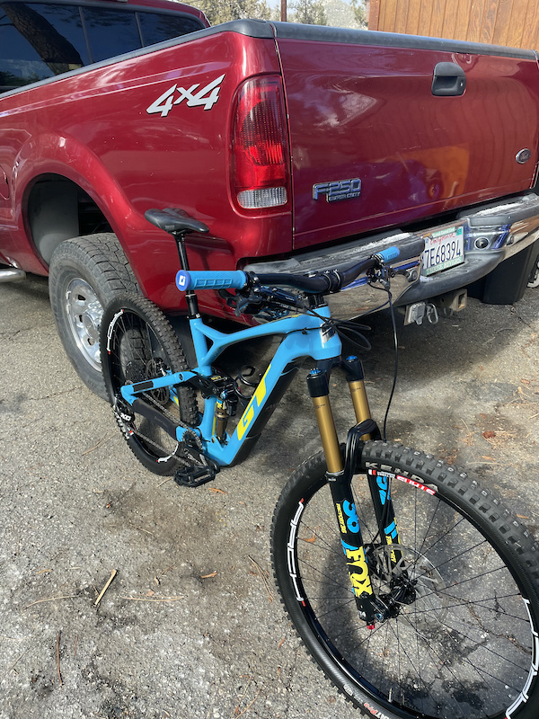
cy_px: 360
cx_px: 270
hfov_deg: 53.1
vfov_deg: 67.3
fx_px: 540
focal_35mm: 26
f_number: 1.6
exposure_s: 1/496
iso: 32
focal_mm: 4.2
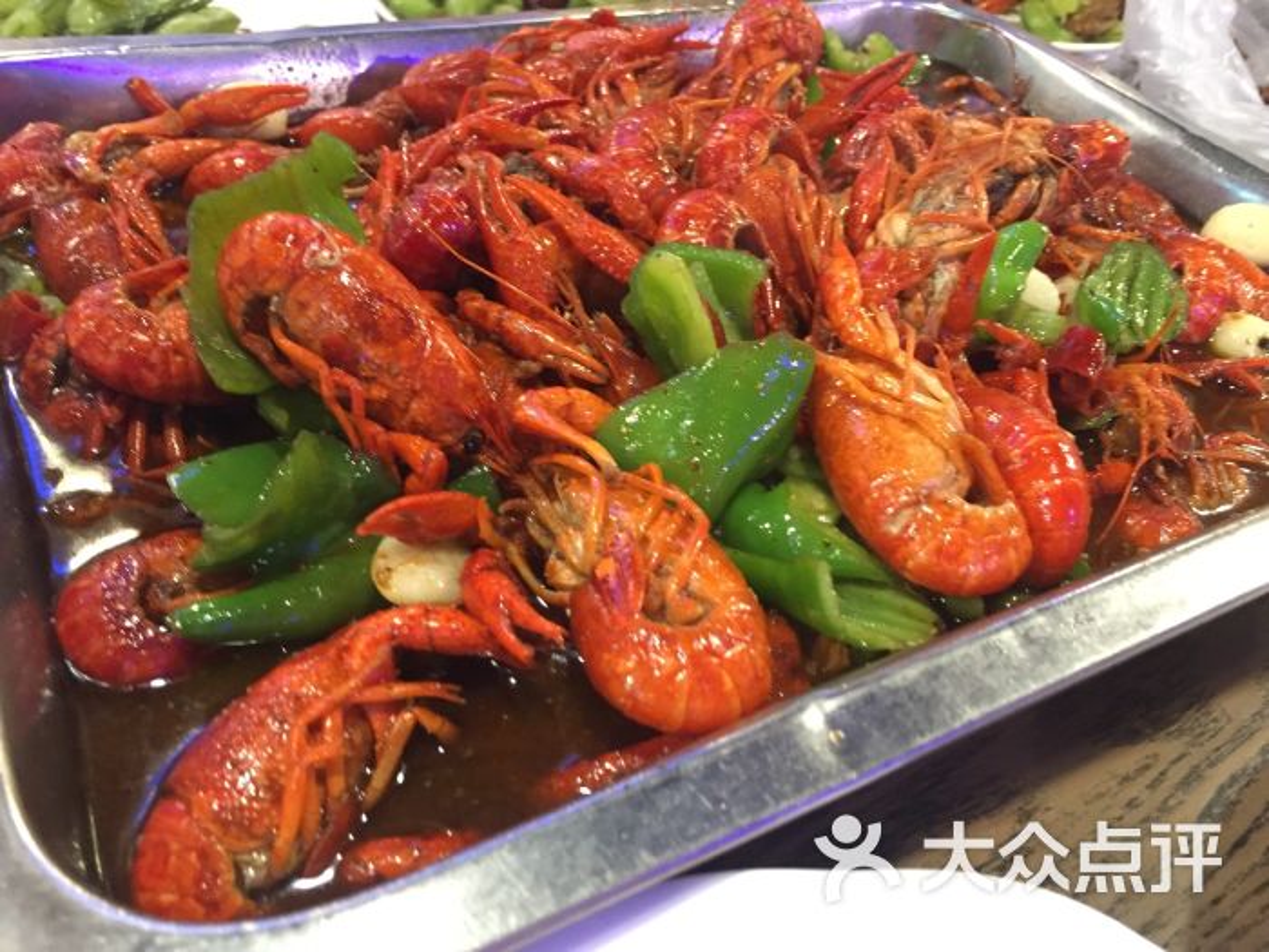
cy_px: 476
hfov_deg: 61.7
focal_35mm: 29
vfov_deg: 48.2
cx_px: 634
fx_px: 1063
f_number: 2.2
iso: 250
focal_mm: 4.15
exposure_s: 1/17
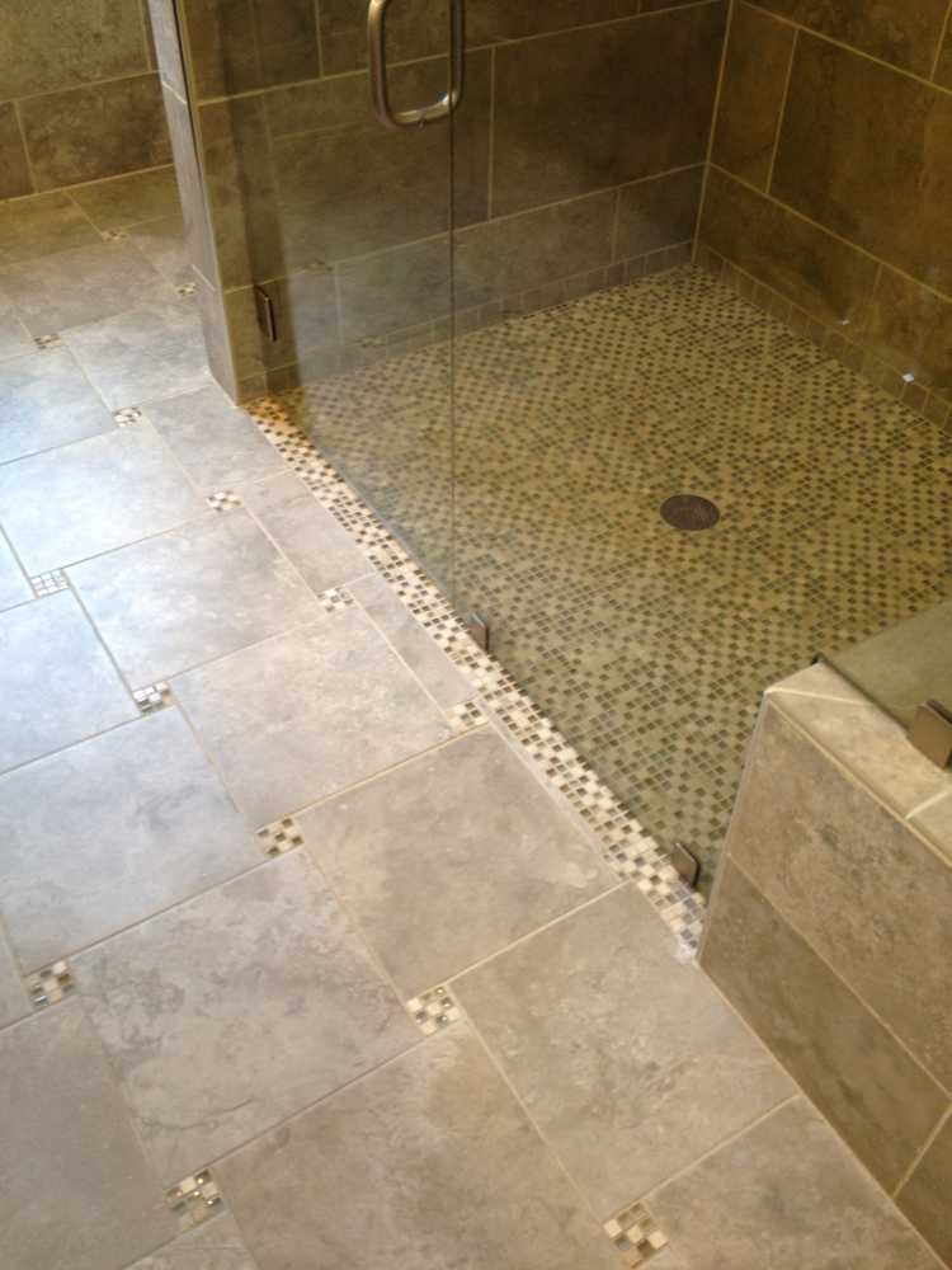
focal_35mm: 35
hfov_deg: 40.7
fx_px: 1283
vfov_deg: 52.6
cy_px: 635
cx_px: 476
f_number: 2.4
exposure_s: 1/20
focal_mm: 4.28
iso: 80
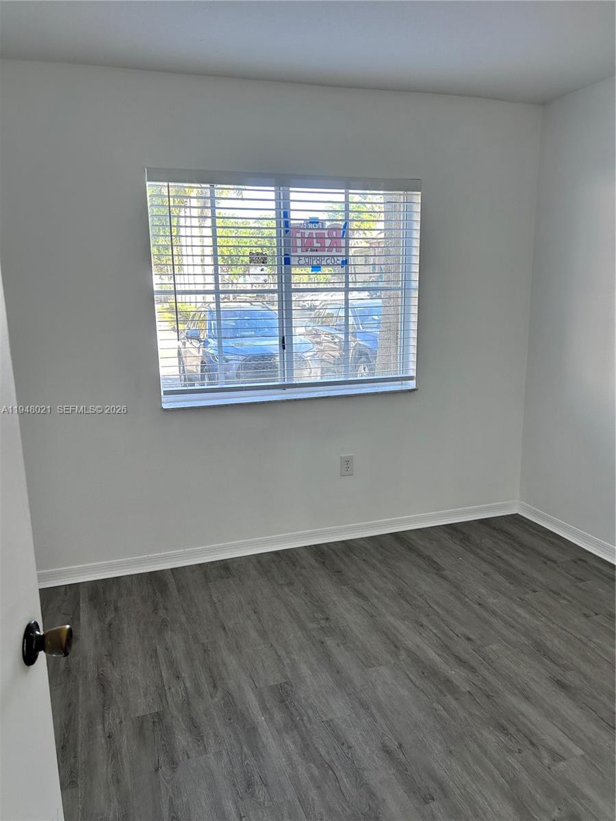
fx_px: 617
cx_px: 308
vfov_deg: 67.3
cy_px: 410
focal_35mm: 26
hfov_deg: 53.1
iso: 64
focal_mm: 5.7
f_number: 1.5
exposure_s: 1/121
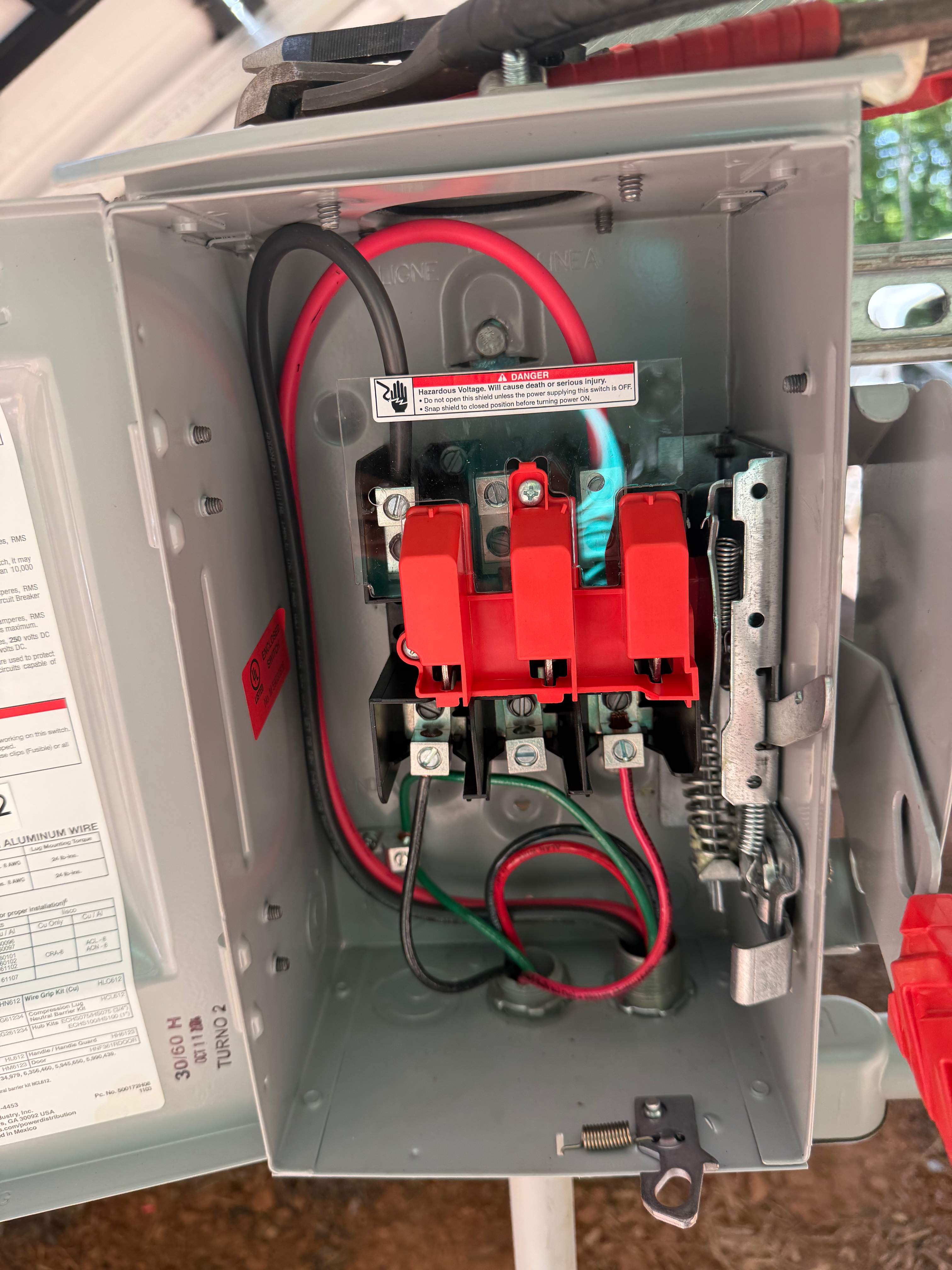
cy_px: 635
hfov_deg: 56.8
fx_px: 880
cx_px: 476
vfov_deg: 71.6
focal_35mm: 24
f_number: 1.78
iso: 100
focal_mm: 6.76
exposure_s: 1/272
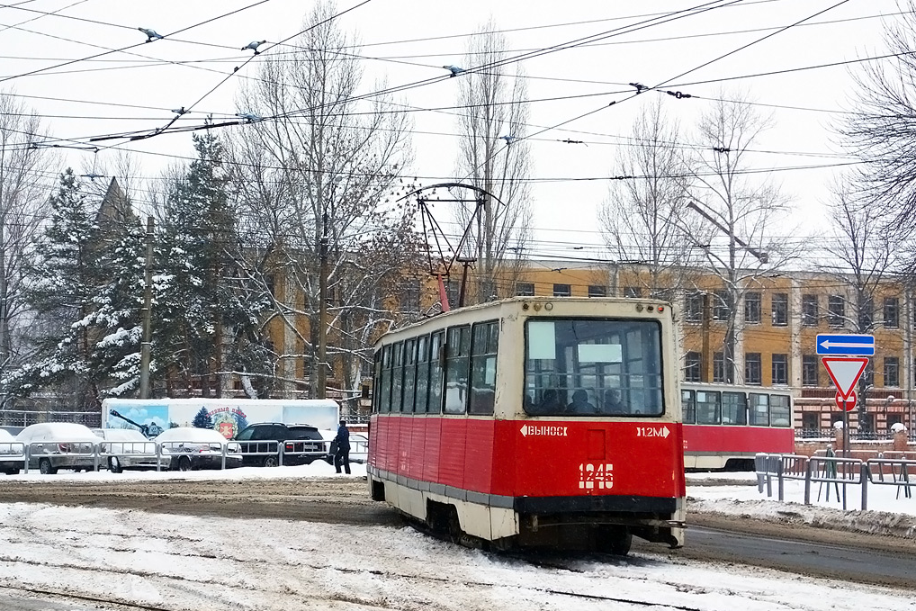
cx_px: 516
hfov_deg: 30.5
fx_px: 1679
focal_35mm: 66
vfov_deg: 20.6
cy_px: 288
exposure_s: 1/500
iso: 200
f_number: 3.5
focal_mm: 20.85
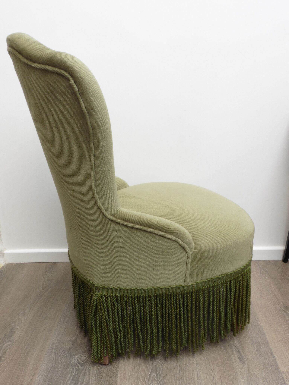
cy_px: 192
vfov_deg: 60.0
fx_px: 334
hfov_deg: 46.8
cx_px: 144
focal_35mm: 30
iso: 100
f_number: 8
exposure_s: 1/40
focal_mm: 5.4
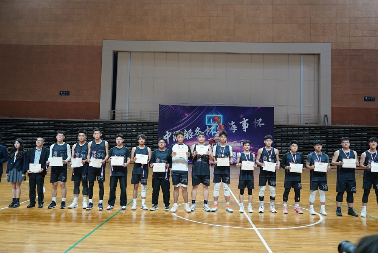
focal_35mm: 31
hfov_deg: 60.3
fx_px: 326
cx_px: 189
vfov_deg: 42.4
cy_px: 126
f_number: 3.2
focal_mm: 31
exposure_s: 1/160
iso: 1600
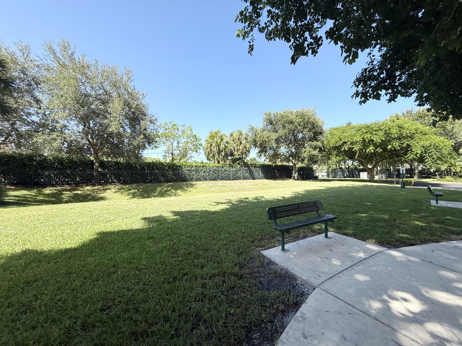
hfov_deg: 102.1
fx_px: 187
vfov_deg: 85.7
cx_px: 231
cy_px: 173
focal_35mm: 14
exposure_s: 1/841
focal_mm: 2.22
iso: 50
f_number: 2.2
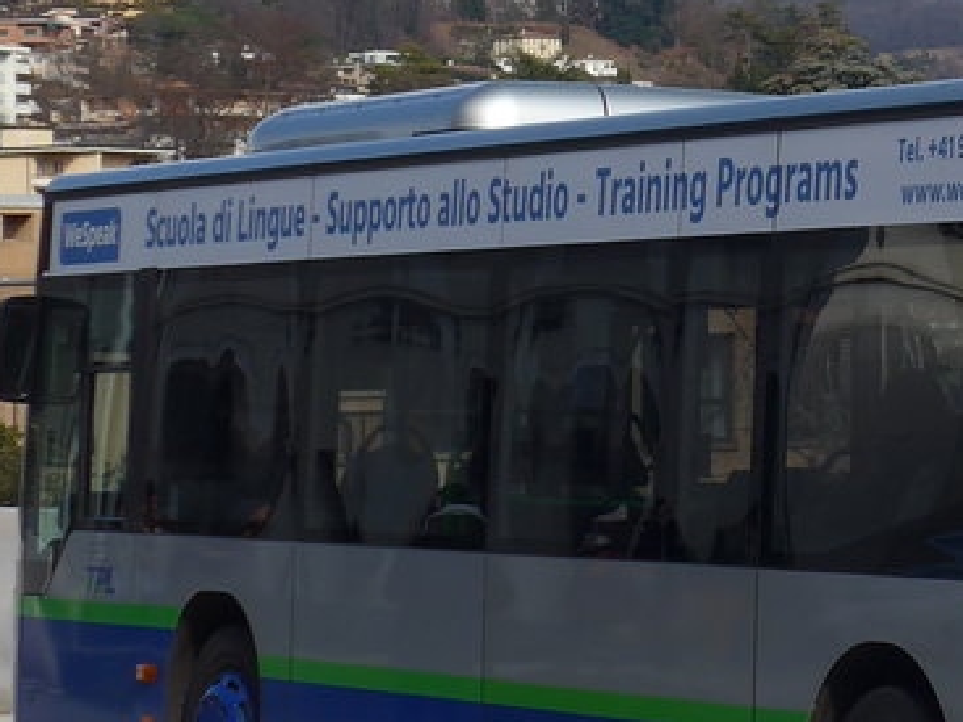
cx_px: 1186
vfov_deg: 7.3
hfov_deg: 9.6
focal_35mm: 203
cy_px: 247
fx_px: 5646
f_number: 3.7
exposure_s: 1/1300
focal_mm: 12.7
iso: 80
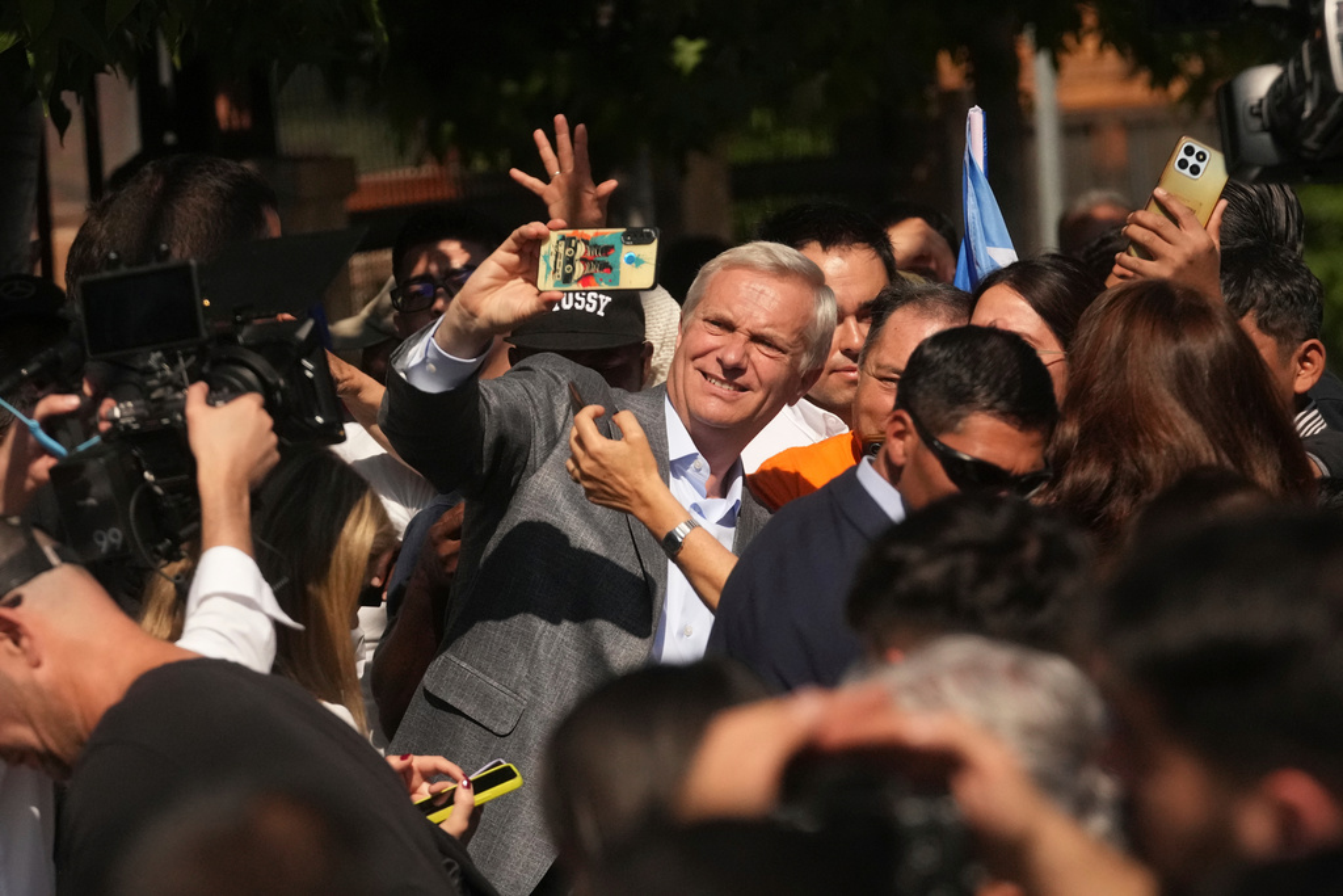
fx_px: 10409
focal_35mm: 279
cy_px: 448
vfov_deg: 4.9
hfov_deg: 7.4
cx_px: 672
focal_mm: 186
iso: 3200
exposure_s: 1/32000
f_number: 5
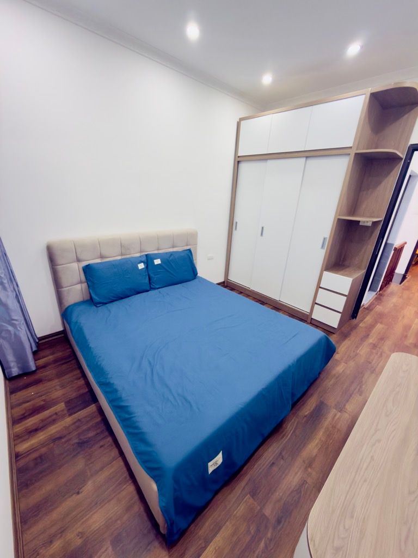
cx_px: 209
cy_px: 279
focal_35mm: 14
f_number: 2.2
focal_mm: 2.22
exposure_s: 1/25
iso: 100
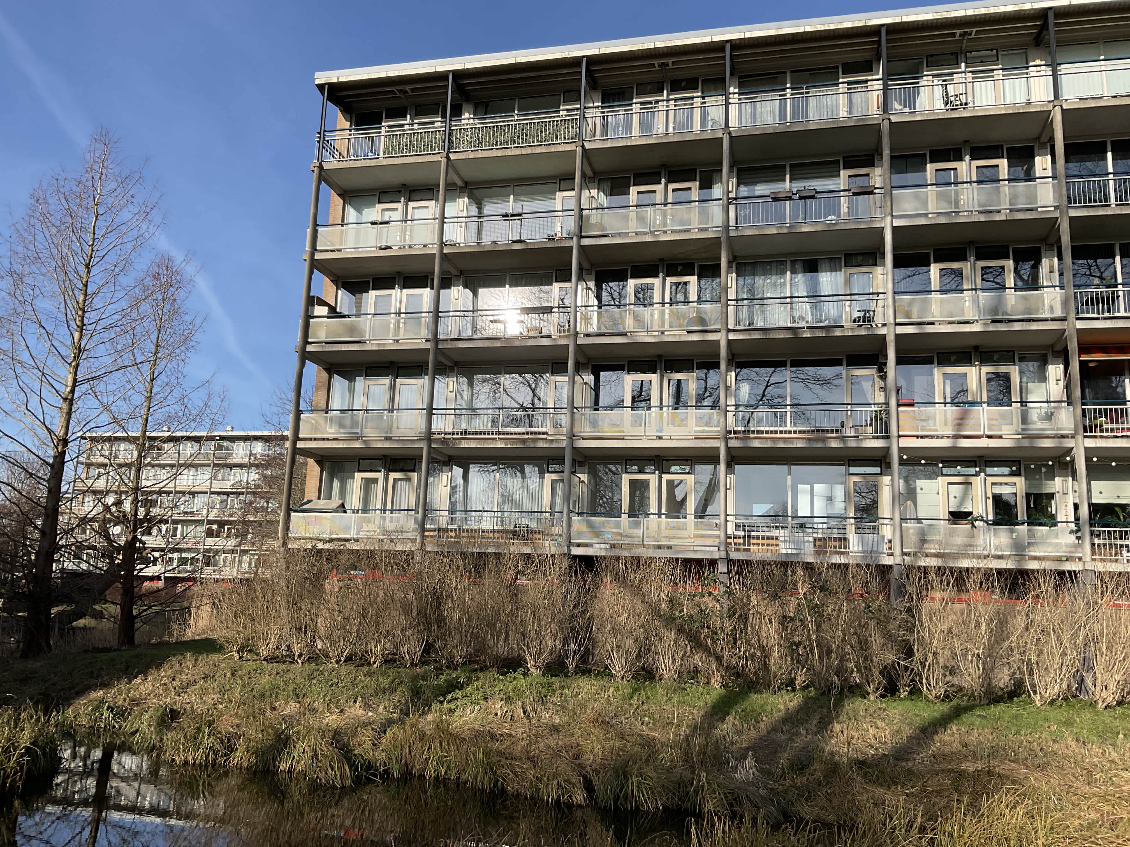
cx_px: 565
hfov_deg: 61.7
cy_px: 424
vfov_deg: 48.2
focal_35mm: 29
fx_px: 947
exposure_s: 1/1675
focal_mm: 3
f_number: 1.8
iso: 16
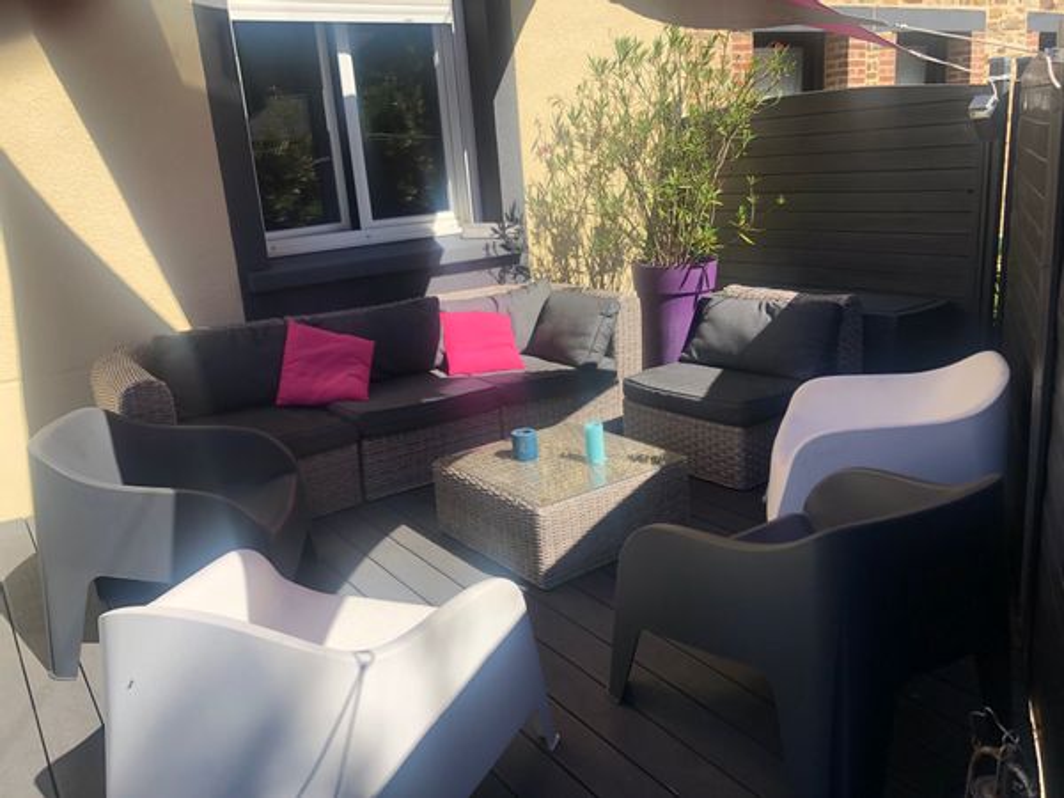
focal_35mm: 28
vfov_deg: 49.7
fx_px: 861
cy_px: 399
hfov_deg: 63.4
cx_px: 532
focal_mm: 4
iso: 20
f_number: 1.8
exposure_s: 1/1091
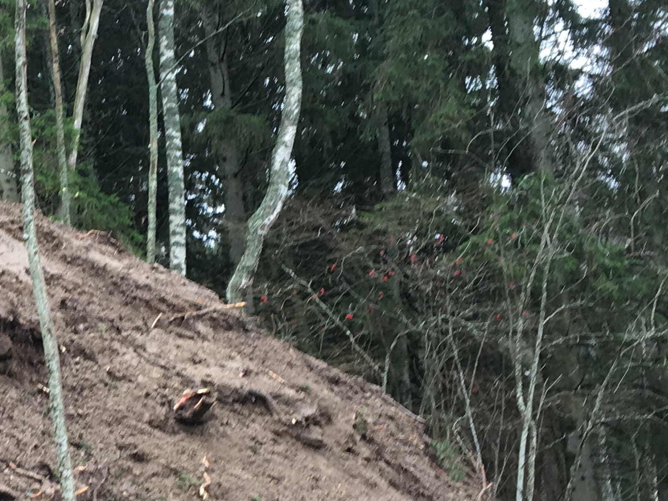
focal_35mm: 90
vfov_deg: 16.3
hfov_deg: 20.7
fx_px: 1737
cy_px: 373
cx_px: -63
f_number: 2.2
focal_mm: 4.15
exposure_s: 1/50
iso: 32
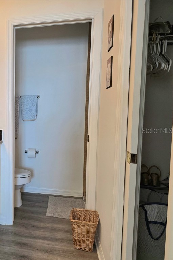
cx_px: 0
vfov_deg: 58.7
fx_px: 231
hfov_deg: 36.9
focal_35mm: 32
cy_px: 130
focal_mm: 6.3
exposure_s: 1/120
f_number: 1.7
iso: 100
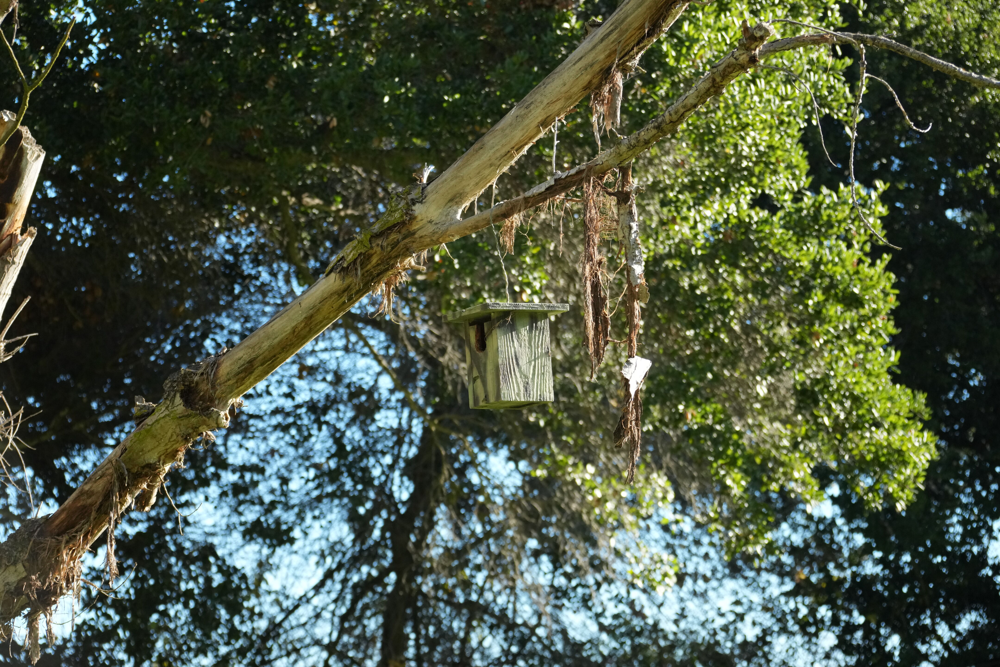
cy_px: 334
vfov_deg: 11.8
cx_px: 500
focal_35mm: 116
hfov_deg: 17.6
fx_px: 3222
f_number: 6.3
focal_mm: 116
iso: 2500
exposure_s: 1/1600
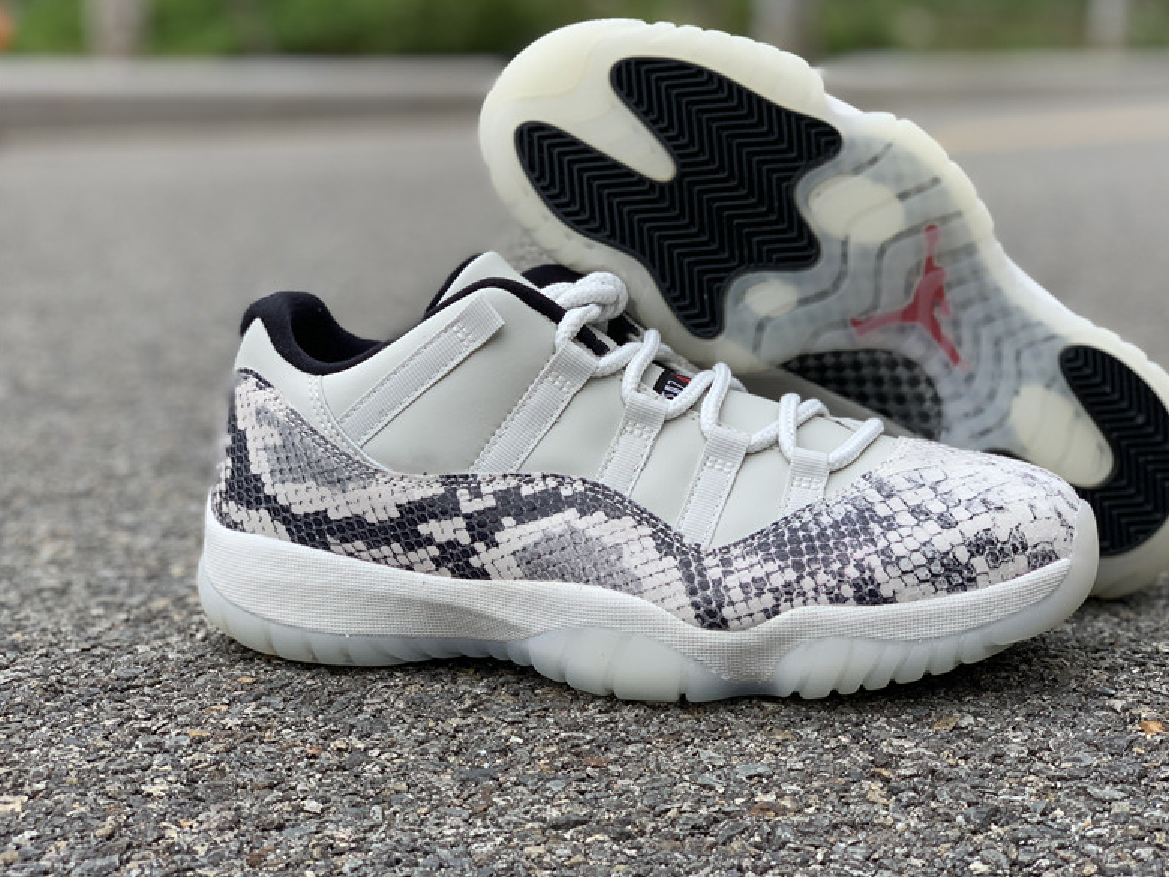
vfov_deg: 24.4
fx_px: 2026
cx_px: 671
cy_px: 391
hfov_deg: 32.1
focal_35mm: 60
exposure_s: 1/277
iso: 16
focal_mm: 6
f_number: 2.4
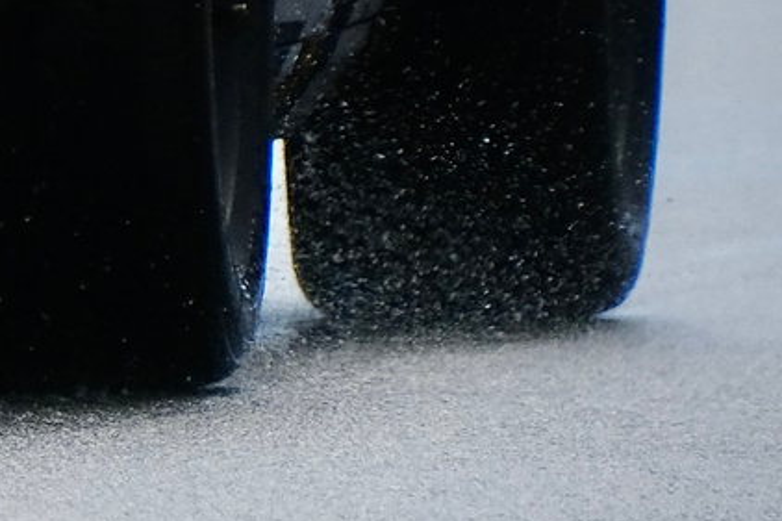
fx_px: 59341
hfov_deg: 0.8
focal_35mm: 2733
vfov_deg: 0.5
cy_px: -631
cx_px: -1112
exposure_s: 1/2500
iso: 640
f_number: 5.6
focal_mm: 300
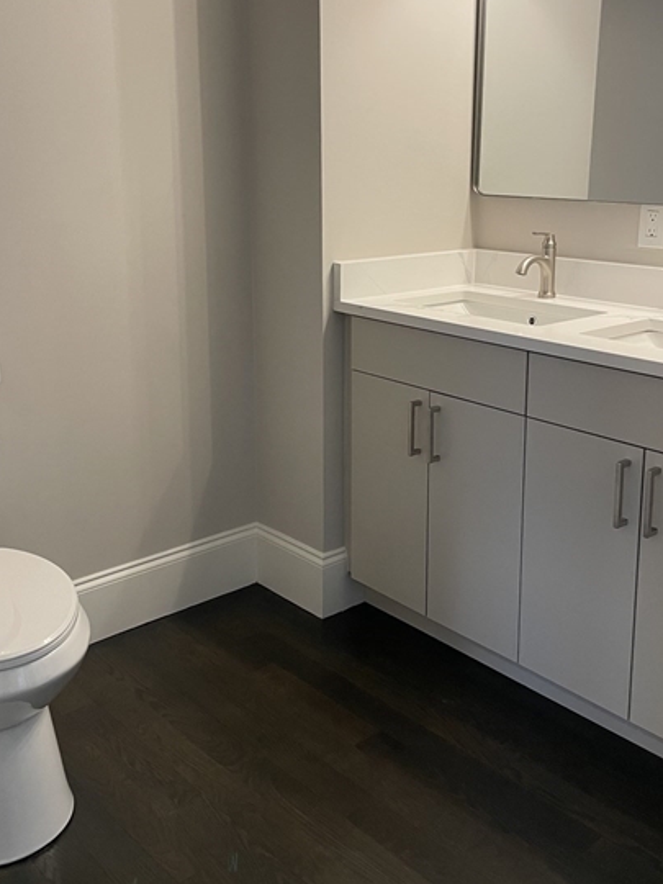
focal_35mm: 37
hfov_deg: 38.6
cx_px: 388
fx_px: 945
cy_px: 349
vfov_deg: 49.8
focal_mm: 4.2
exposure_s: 1/60
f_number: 1.6
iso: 100
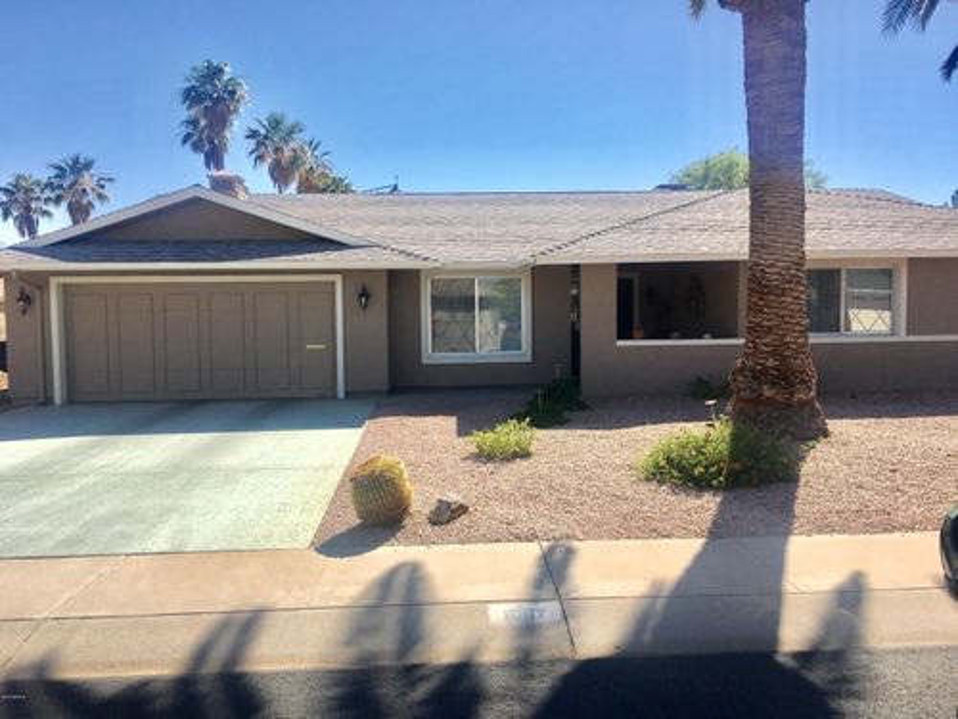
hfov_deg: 61.7
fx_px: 803
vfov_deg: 48.2
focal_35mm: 29
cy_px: 360
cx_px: 479
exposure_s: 1/1538
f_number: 2.2
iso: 25
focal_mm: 4.15
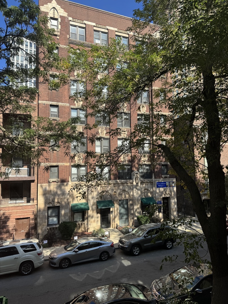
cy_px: 152
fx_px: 211
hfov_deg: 56.8
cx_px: 114
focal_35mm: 24
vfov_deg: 71.6
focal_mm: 6.76
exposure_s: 1/1869
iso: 80
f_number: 1.78
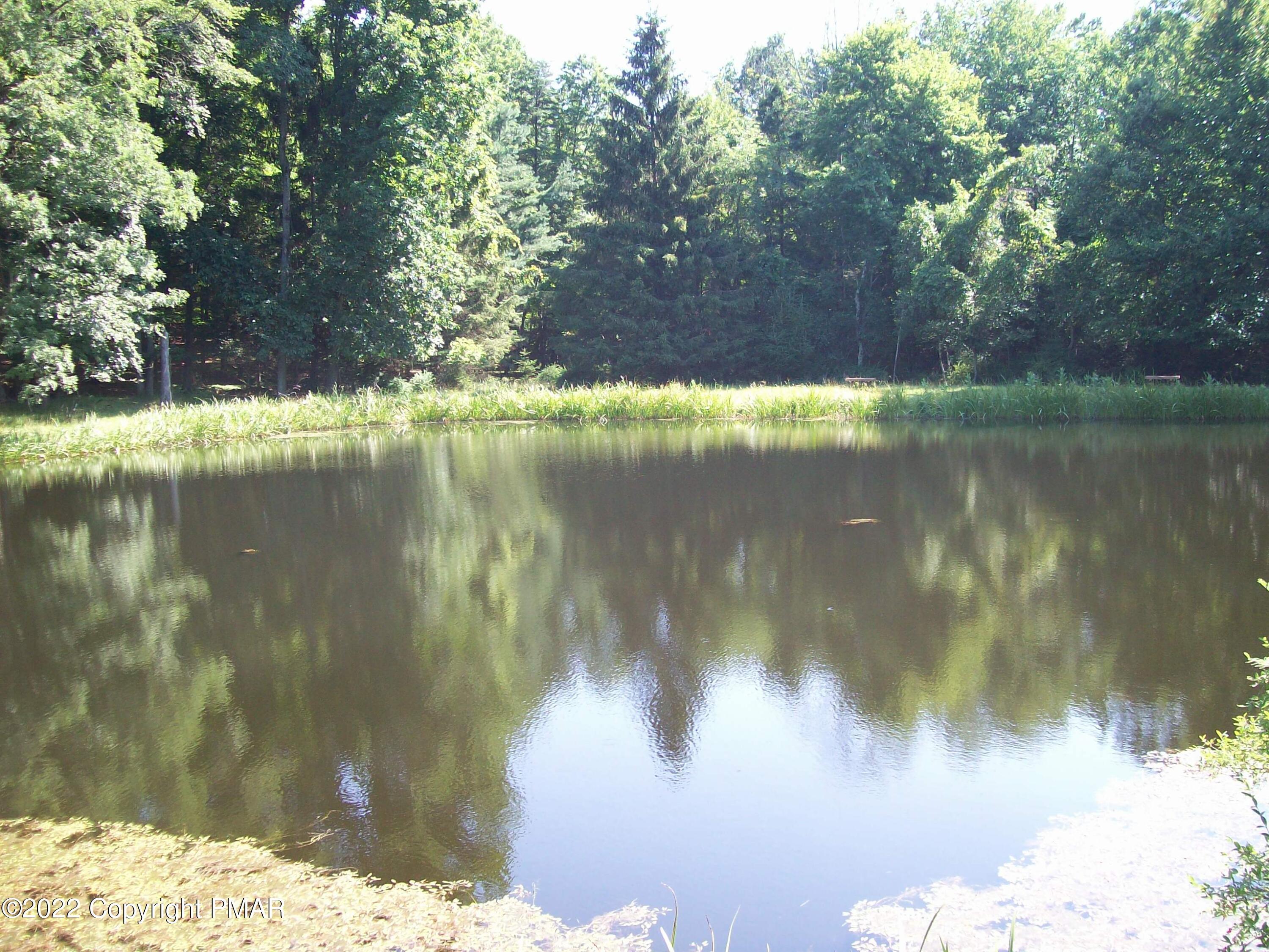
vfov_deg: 39.7
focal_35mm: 36
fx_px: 1320
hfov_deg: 51.4
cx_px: 634
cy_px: 476
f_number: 2.7
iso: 80
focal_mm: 6
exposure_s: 1/153
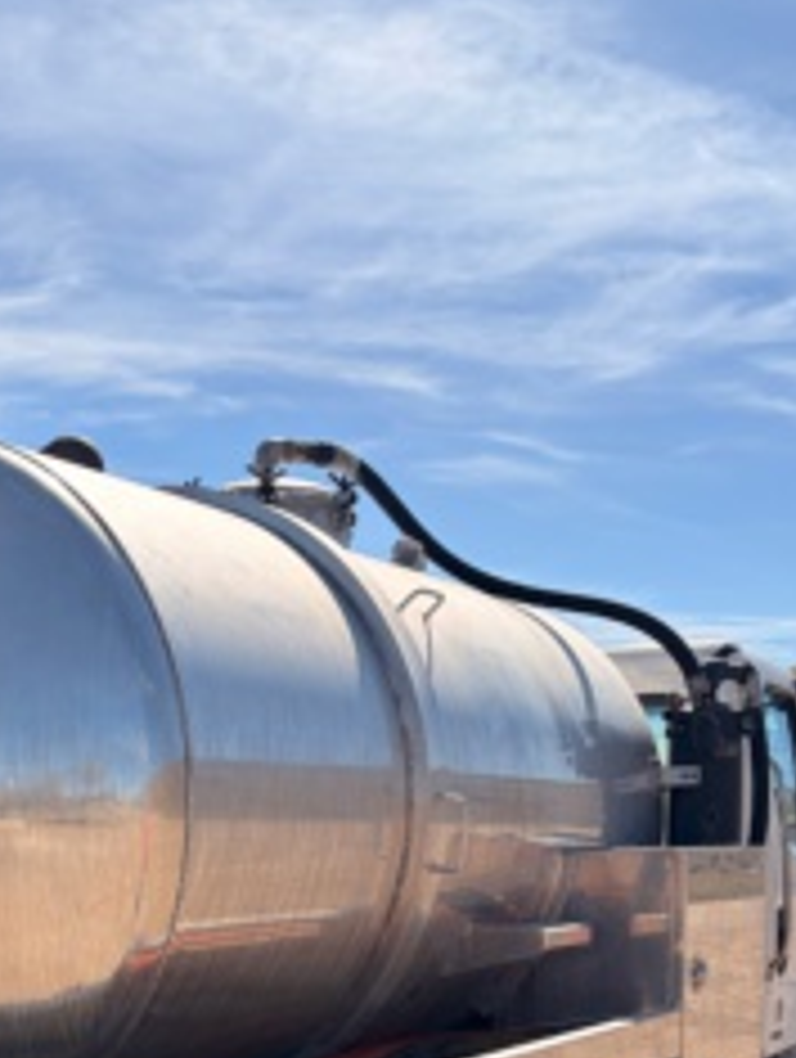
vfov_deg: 33.2
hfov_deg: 27.0
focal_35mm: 53
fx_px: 1621
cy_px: 1049
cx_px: 139
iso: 50
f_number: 1.6
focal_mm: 5.96
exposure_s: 1/4950
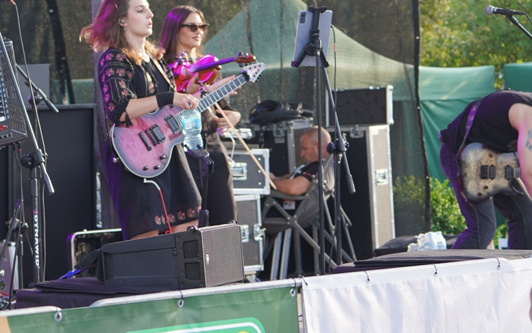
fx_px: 2537
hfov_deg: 11.9
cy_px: 71
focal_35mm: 175
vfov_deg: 7.5
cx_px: 117
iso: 125
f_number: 4
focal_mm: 74
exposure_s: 1/160
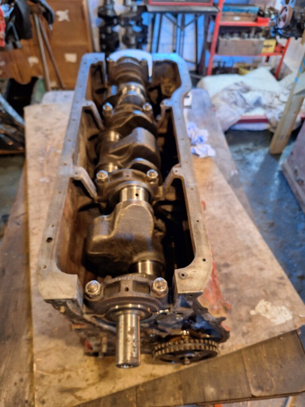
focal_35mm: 23
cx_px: 152
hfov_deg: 58.9
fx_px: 270
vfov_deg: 73.9
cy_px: 204
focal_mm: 5.54
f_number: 1.8
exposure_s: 1/25
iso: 250
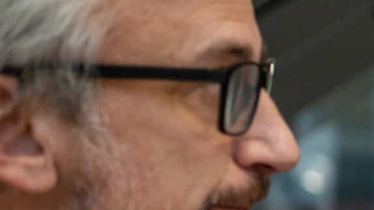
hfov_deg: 11.9
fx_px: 1627
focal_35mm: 164
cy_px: 210
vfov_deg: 7.4
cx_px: 721
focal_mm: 35
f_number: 1.8
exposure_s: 1/2000
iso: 1600
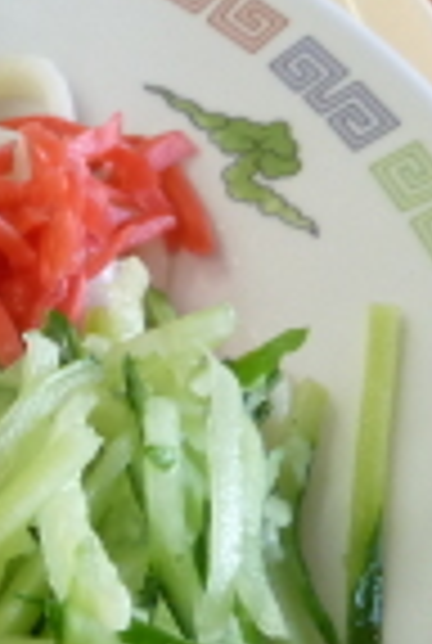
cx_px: -382
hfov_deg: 12.6
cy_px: 597
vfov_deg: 20.3
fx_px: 1755
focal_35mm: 98
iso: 200
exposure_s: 1/30
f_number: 3.3
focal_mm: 4.4
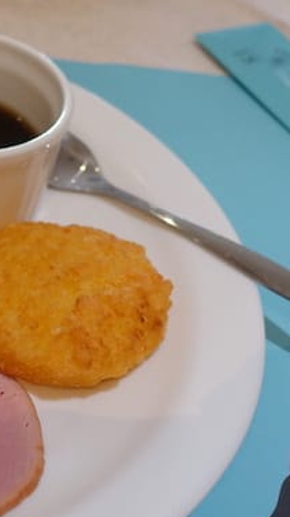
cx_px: -192
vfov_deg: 29.7
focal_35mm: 71
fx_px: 973
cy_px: 222
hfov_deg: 15.2
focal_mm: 11.81
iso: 400
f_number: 2.8
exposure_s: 1/40
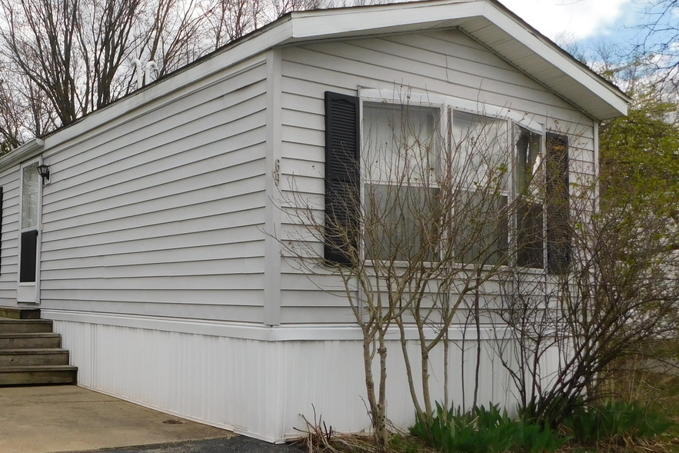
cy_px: 262
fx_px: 736
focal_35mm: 39
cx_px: 133
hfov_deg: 46.8
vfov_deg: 34.2
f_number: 3
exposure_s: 1/1250
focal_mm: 4
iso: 125
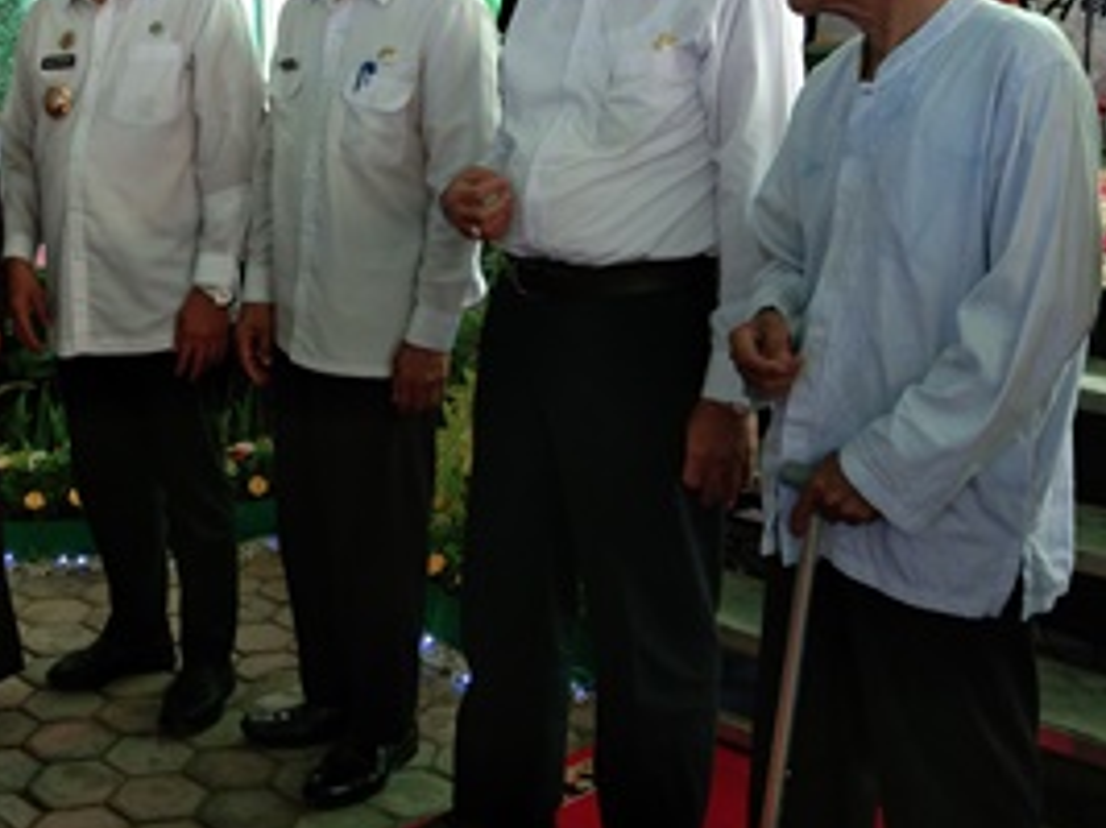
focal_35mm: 52
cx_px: 228
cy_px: 344
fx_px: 1661
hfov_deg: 35.7
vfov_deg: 28.0
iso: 100
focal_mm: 3.69
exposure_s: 1/25
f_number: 2.2
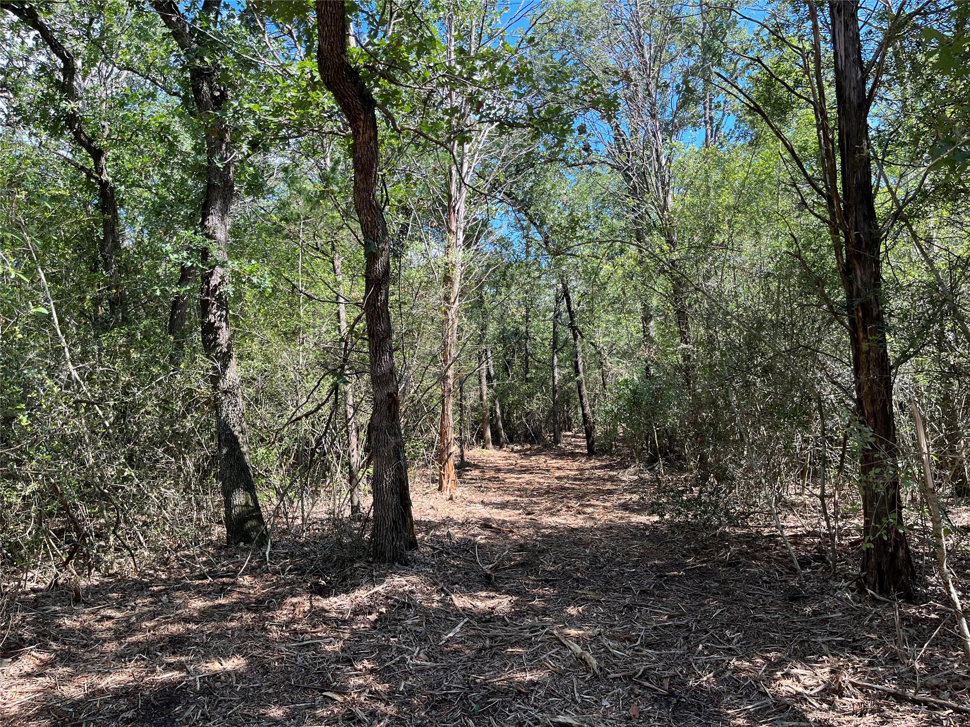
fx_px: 729
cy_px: 364
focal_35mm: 26
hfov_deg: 67.3
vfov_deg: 53.1
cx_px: 485
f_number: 1.6
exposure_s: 1/497
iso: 50
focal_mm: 5.1
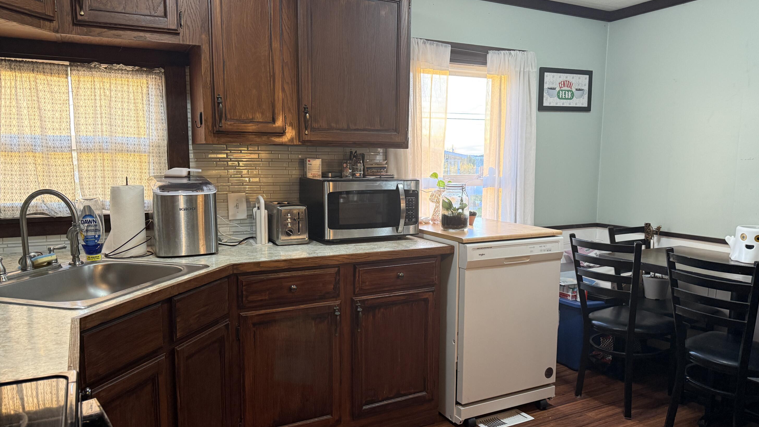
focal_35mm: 27
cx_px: 379
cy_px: 229
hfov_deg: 69.9
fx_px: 543
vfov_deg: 42.9
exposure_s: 1/60
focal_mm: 6.76
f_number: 1.78
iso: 320
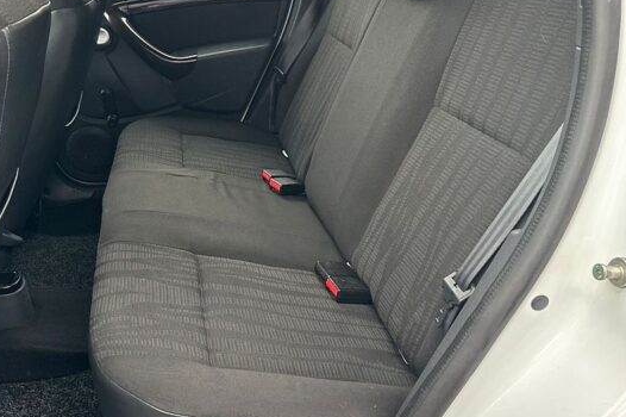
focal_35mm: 38
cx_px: 217
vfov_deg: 35.0
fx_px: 660
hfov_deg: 50.0
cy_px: 192
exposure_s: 1/78
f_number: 1.78
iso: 250
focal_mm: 6.86
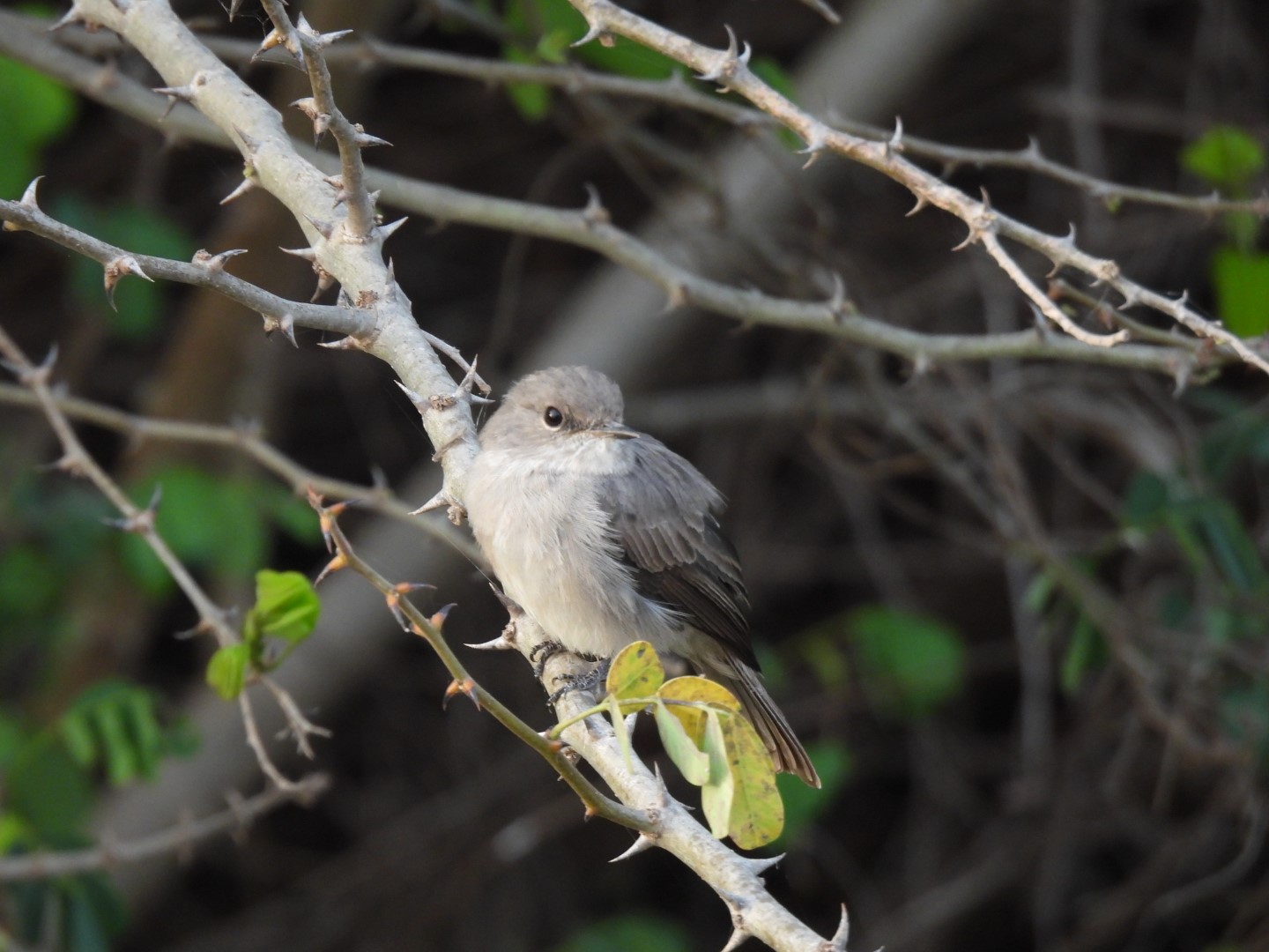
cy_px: 476
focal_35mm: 1000
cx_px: 634
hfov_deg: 2.0
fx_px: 36659
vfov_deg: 1.5
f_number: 5.6
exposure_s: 1/125
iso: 450
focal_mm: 178
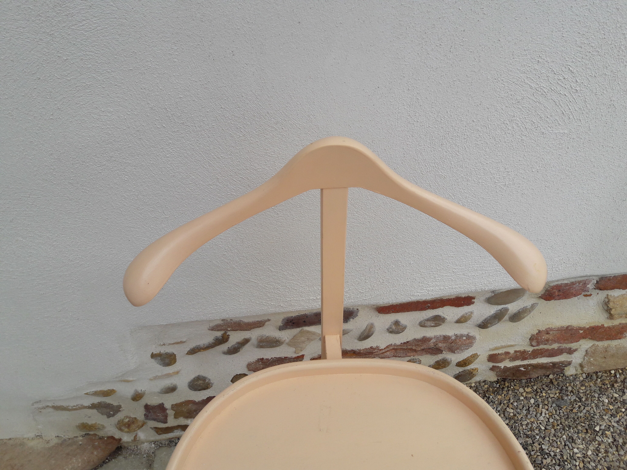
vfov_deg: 49.7
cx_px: 314
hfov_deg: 63.4
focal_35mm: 28
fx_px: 507
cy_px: 235
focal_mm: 3.7
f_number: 1.9
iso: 40
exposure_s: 1/1012
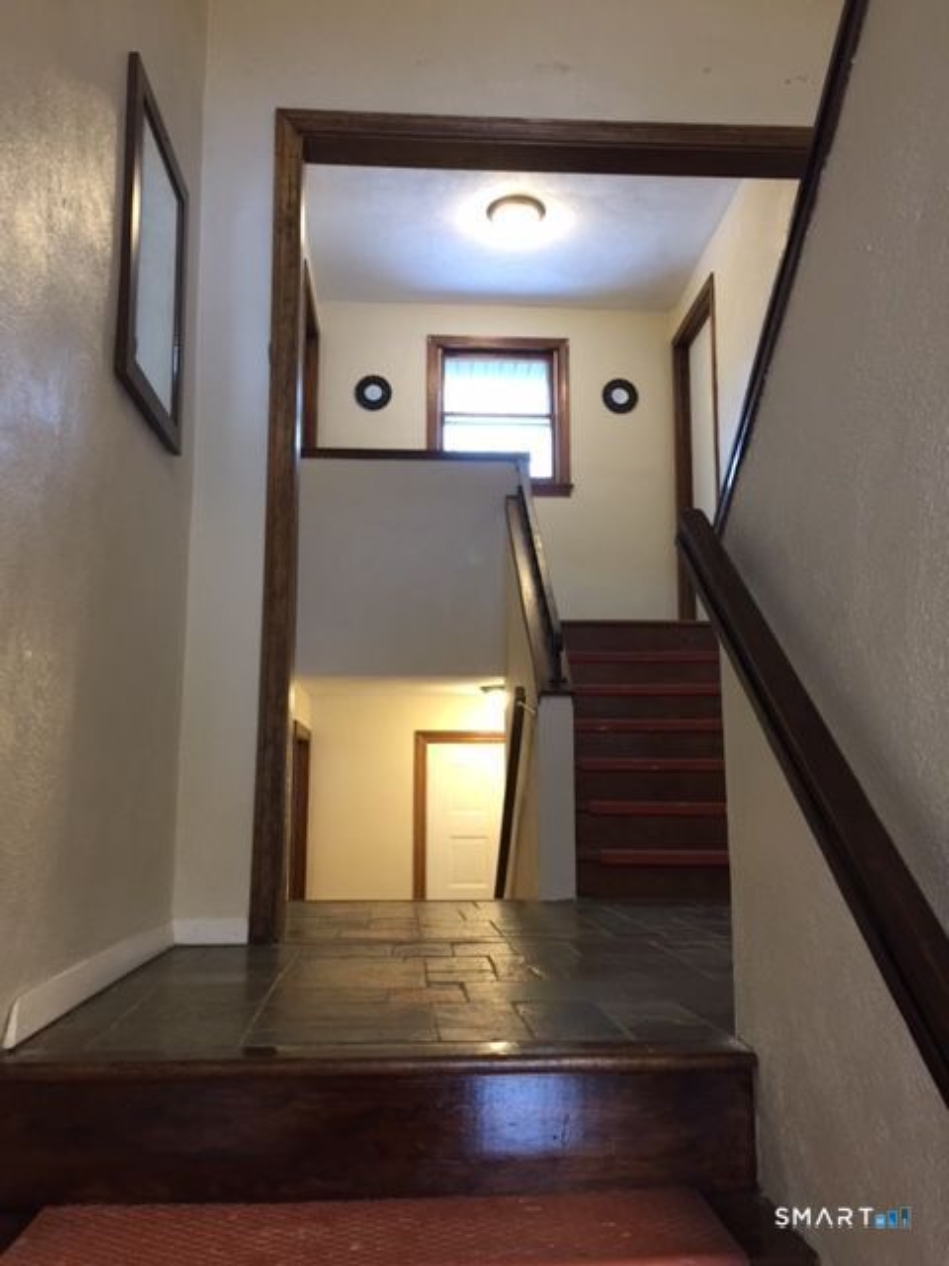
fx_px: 1060
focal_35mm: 29
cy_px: 633
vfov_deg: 61.7
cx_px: 474
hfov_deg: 48.2
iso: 100
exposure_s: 1/30
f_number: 2.2
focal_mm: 4.15
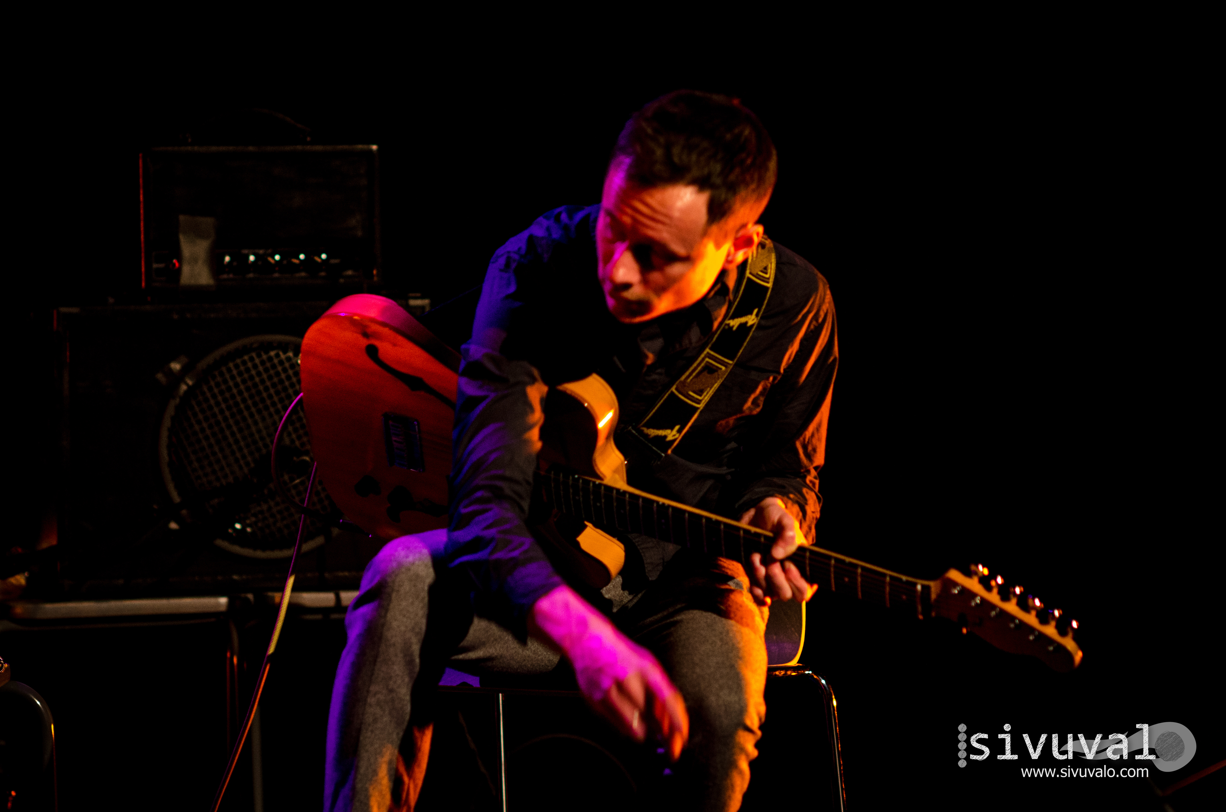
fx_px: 4333
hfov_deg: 16.1
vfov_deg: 10.7
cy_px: 406
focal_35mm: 128
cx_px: 613
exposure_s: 1/100
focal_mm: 85
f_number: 2
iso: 800
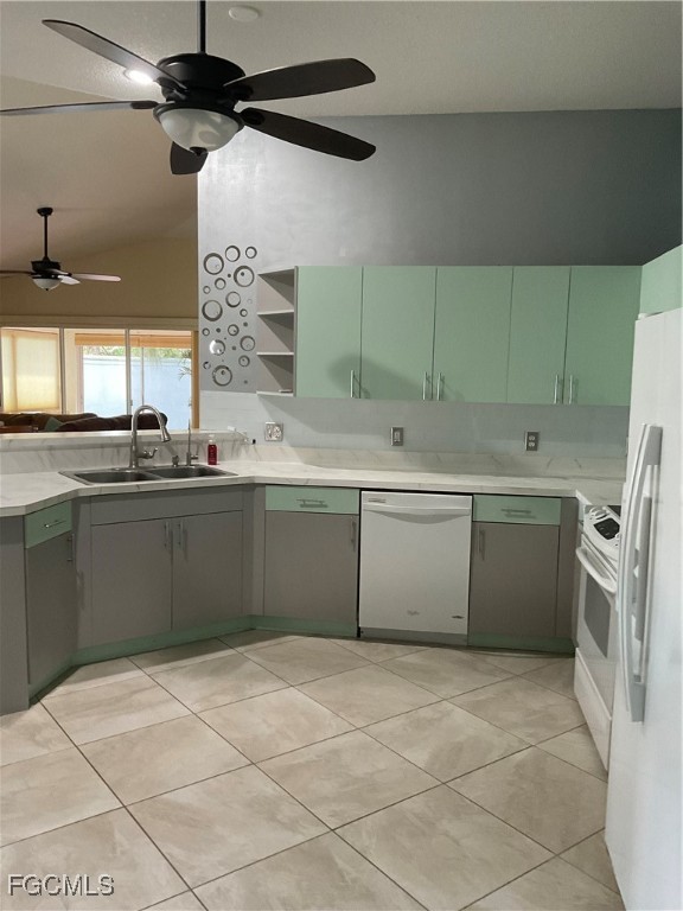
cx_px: 342
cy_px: 456
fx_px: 763
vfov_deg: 61.7
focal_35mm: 29
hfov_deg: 48.2
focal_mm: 3
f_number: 1.8
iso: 160
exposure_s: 1/60
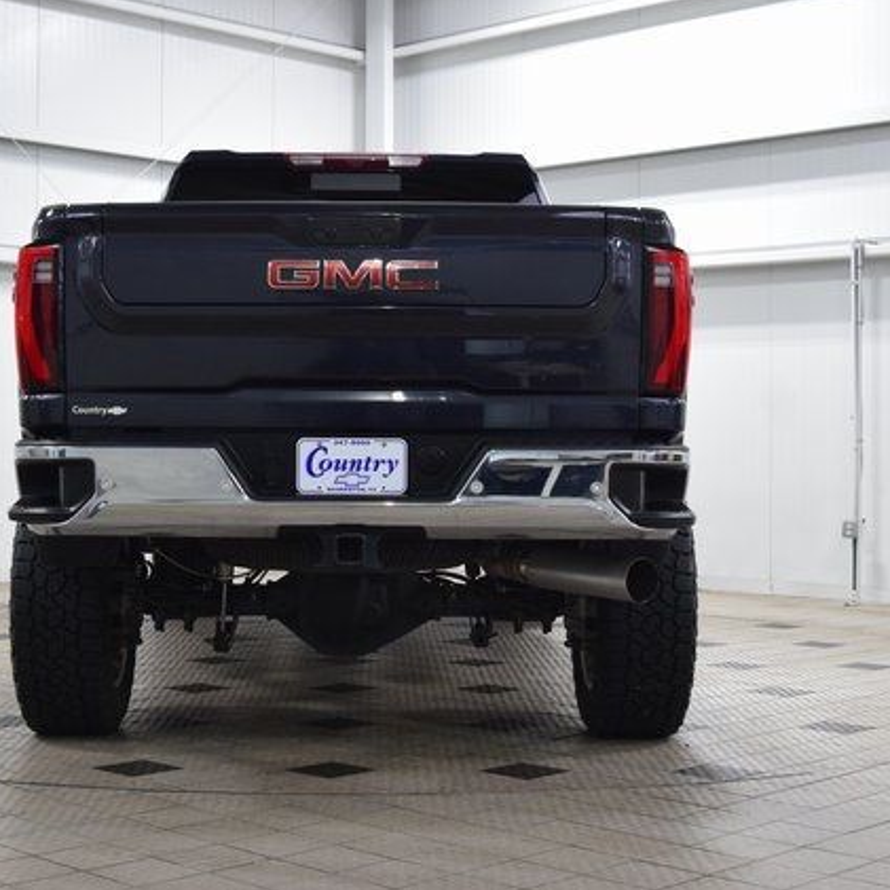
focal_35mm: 62
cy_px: 443
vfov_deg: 27.7
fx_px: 1803
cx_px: 353
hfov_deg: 27.7
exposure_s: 1/60
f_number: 5
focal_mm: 32
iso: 1600
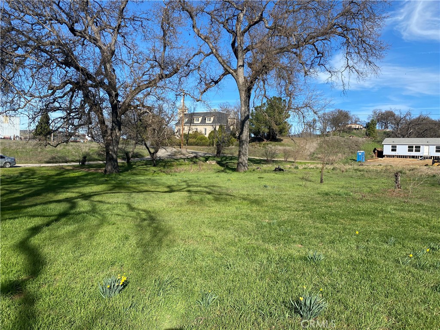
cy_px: 165
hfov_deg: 67.3
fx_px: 330
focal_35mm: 26
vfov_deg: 53.1
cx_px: 220
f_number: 1.8
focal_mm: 4.25
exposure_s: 1/2227
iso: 32
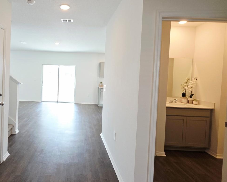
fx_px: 141
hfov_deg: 74.4
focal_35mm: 21
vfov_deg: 65.3
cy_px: 80
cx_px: 70
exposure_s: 1/120
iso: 64
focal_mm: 2.2
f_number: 1.9
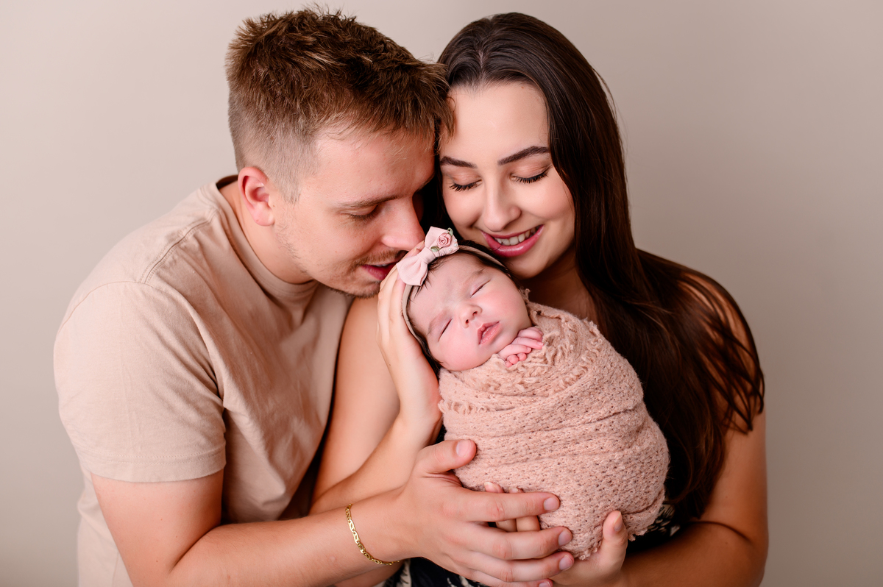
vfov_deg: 37.8
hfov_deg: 54.5
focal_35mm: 35
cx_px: 442
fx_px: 858
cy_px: 294
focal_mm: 35
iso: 100
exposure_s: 1/160
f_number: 3.2
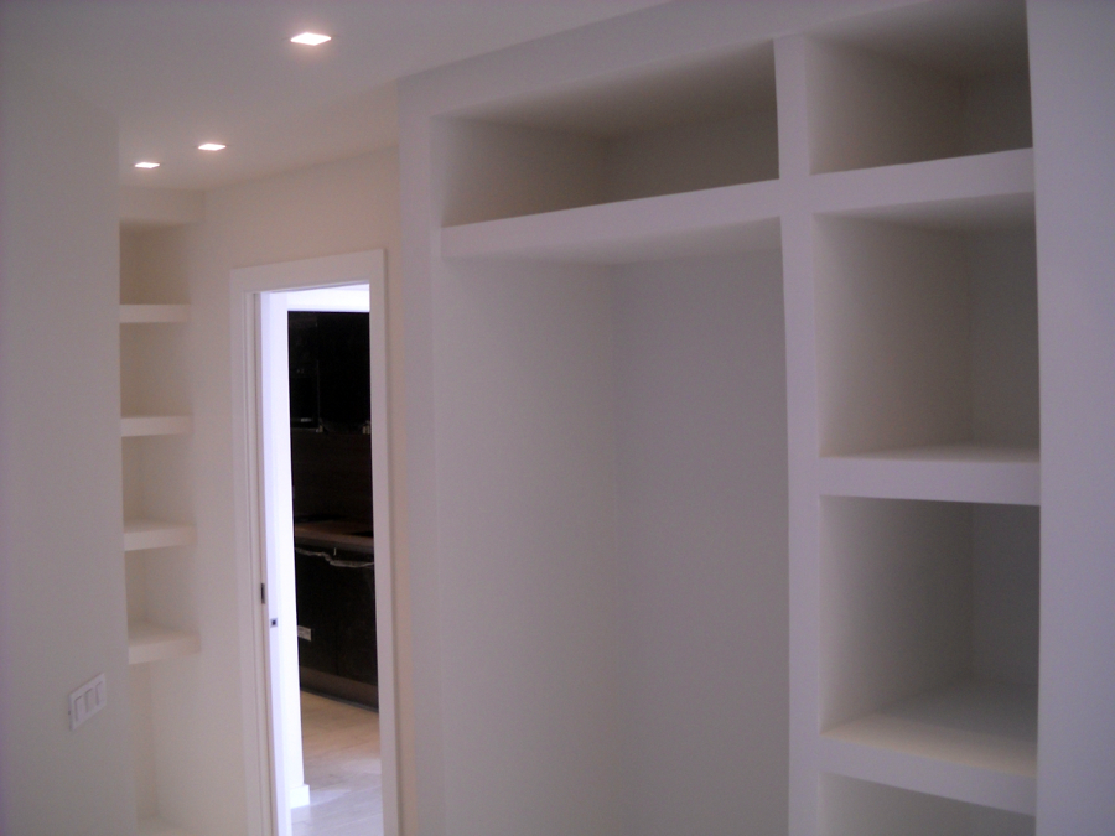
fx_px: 1321
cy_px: 418
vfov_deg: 35.1
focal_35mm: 41
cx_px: 558
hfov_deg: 45.8
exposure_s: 1/60
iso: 124
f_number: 3.1
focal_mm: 6.72
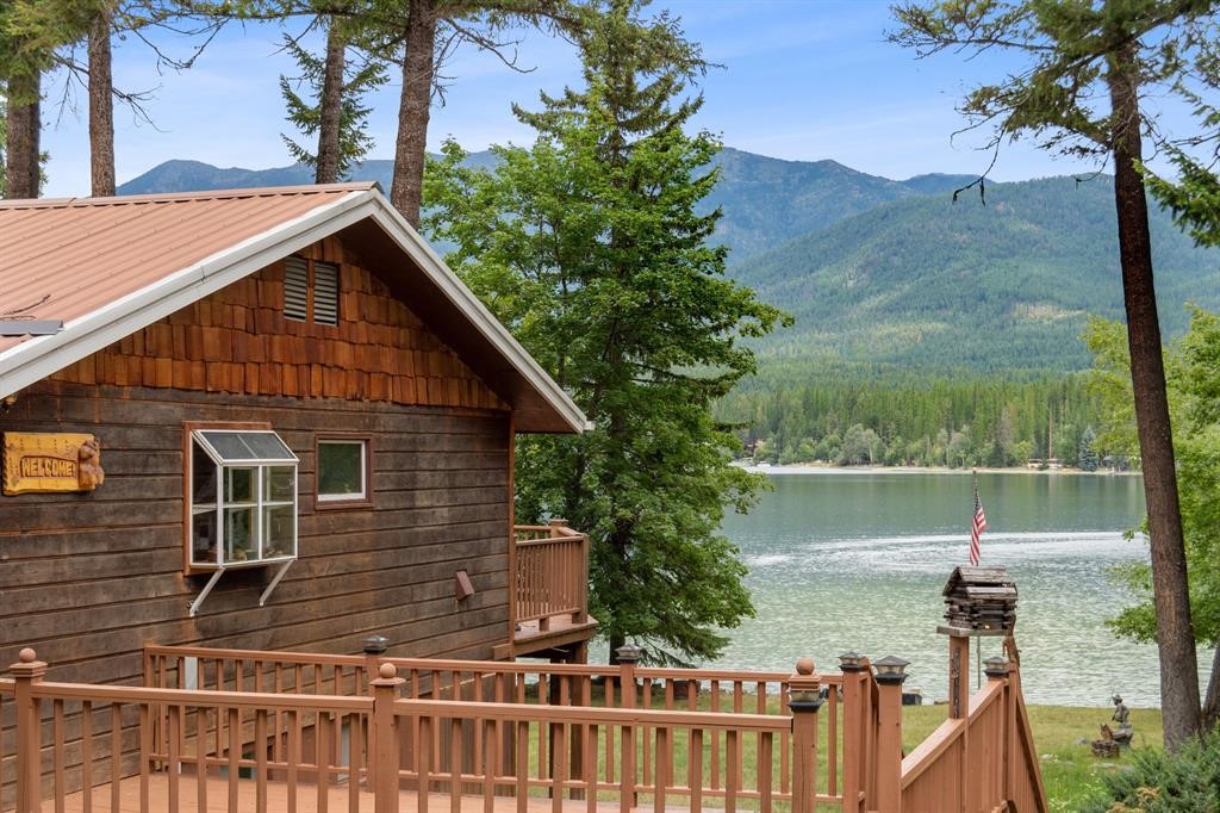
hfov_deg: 35.1
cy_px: 406
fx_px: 1931
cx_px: 610
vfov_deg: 23.8
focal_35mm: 57
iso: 200
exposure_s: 1/200
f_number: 6.3
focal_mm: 38
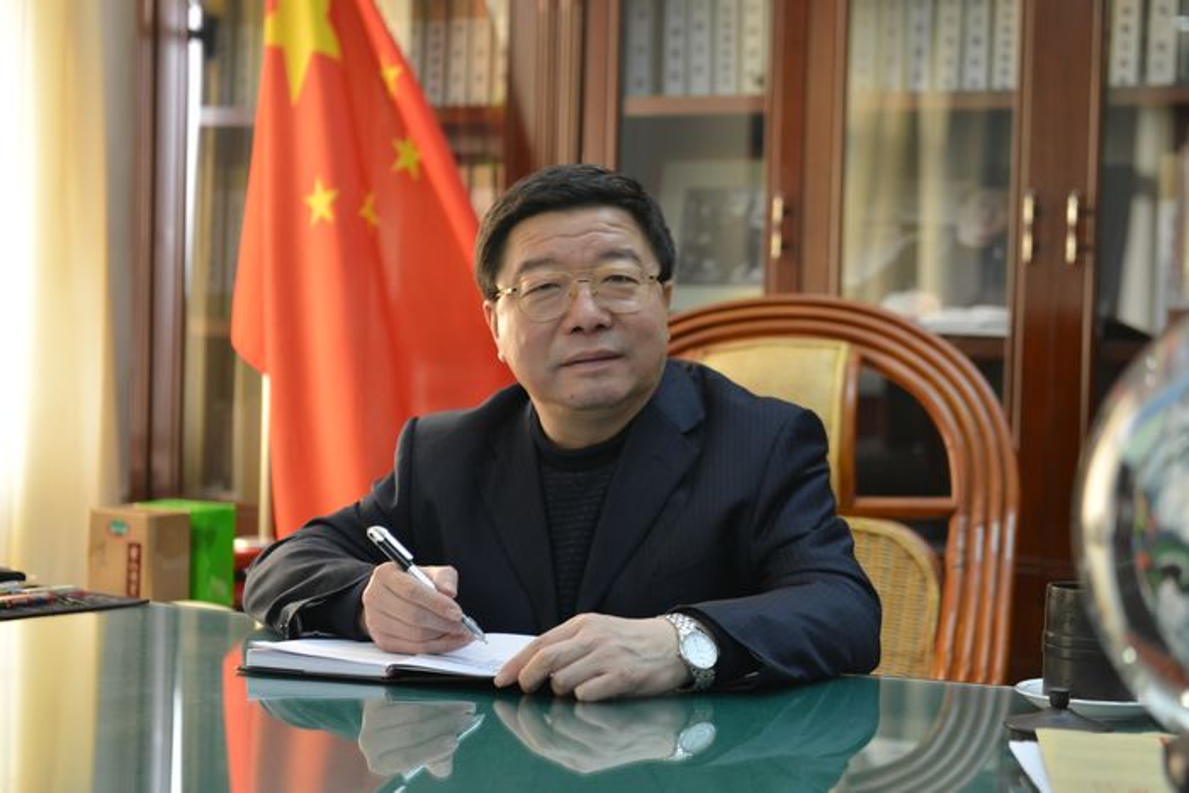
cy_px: 396
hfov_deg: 28.8
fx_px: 2312
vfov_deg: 19.5
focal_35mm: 70
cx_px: 594
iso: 800
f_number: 3.5
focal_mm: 70
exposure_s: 1/60
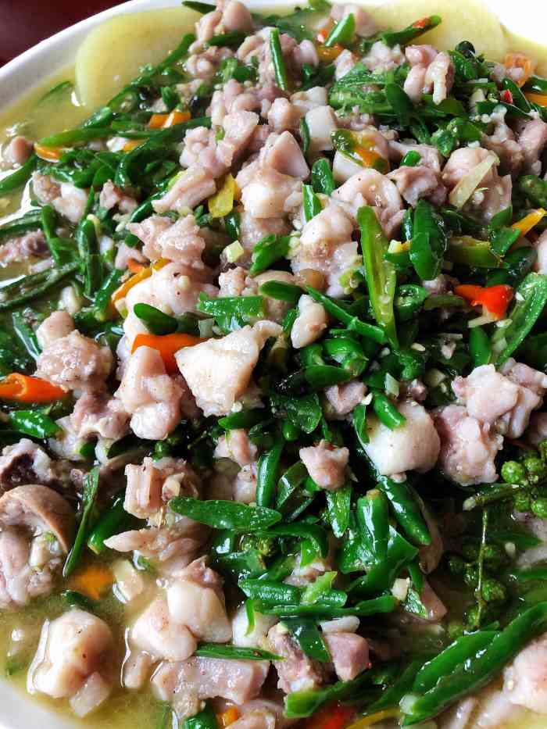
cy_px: 364
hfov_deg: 49.8
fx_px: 590
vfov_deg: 63.4
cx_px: 274
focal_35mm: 28
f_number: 1.8
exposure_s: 1/30
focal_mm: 4
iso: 32
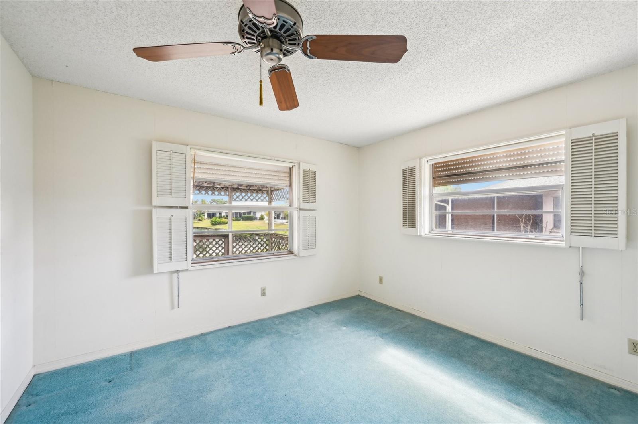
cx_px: 319
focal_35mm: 14
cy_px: 212
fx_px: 248
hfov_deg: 104.3
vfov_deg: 81.1
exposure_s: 1/60
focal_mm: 14
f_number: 8
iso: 400
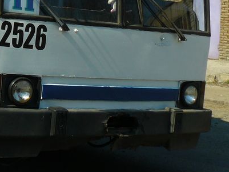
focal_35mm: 92
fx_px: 609
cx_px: -33
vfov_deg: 15.6
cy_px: -21
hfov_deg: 20.2
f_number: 5.6
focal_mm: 6
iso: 100
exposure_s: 1/400
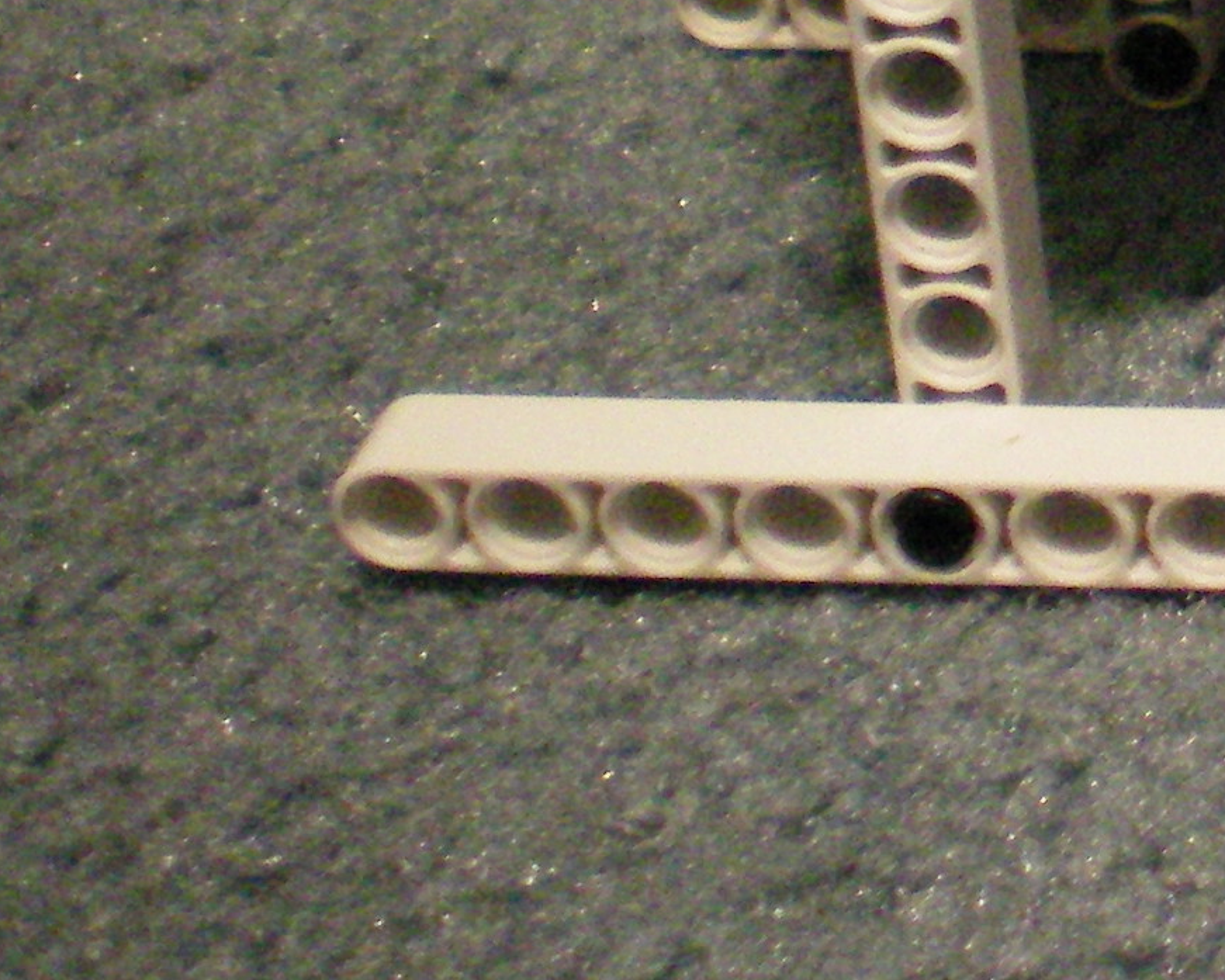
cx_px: 2242
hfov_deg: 12.6
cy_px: -494
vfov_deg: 10.7
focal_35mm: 139
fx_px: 5040
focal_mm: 6.3
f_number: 3.1
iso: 400
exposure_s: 1/6
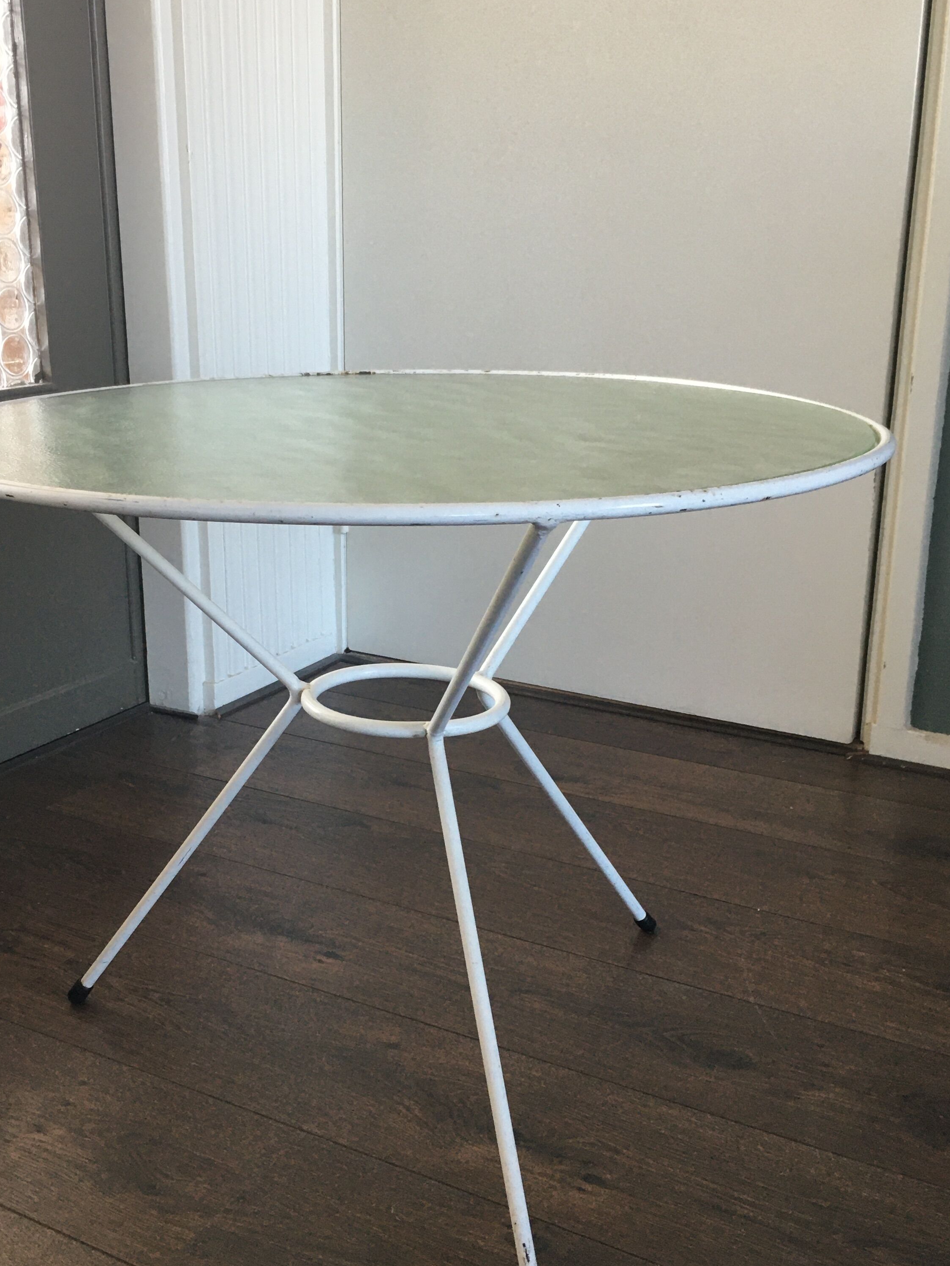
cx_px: 403
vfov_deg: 47.8
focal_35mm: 39
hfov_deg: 36.7
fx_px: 1427
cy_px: 679
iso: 50
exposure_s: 1/33
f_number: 2.2
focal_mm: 4.15
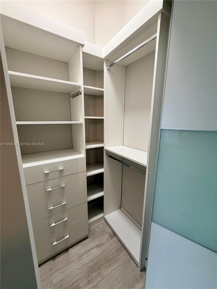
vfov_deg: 102.1
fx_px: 117
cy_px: 144
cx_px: 108
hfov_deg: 85.7
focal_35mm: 14
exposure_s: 1/60
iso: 160
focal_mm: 2.22
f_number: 2.2
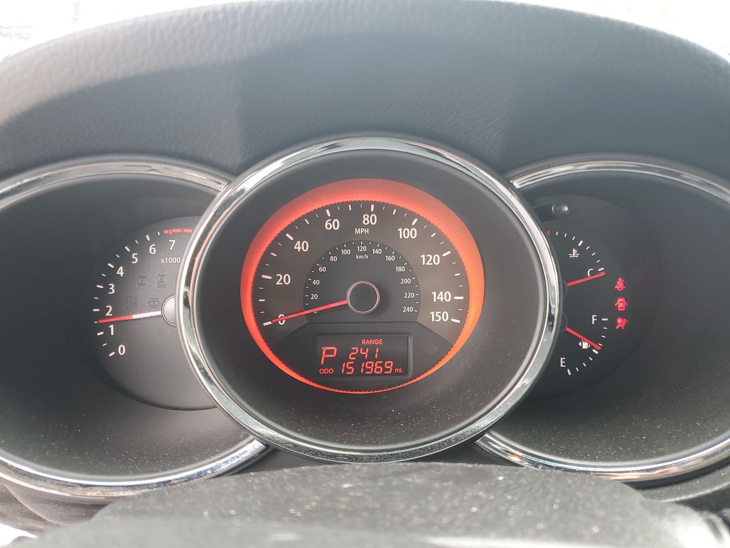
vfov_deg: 53.1
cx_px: 365
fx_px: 548
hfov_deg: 67.3
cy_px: 274
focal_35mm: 26
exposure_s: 1/120
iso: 81
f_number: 1.5
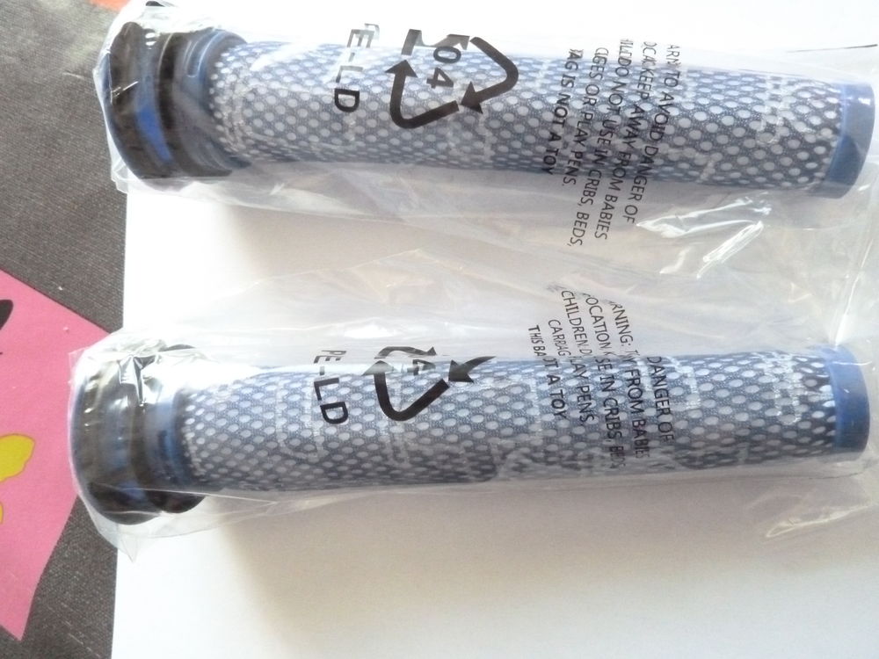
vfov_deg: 54.9
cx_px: 440
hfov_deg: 69.4
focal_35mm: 25
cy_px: 330
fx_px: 635
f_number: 4
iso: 1600
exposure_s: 1/100
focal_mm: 4.1
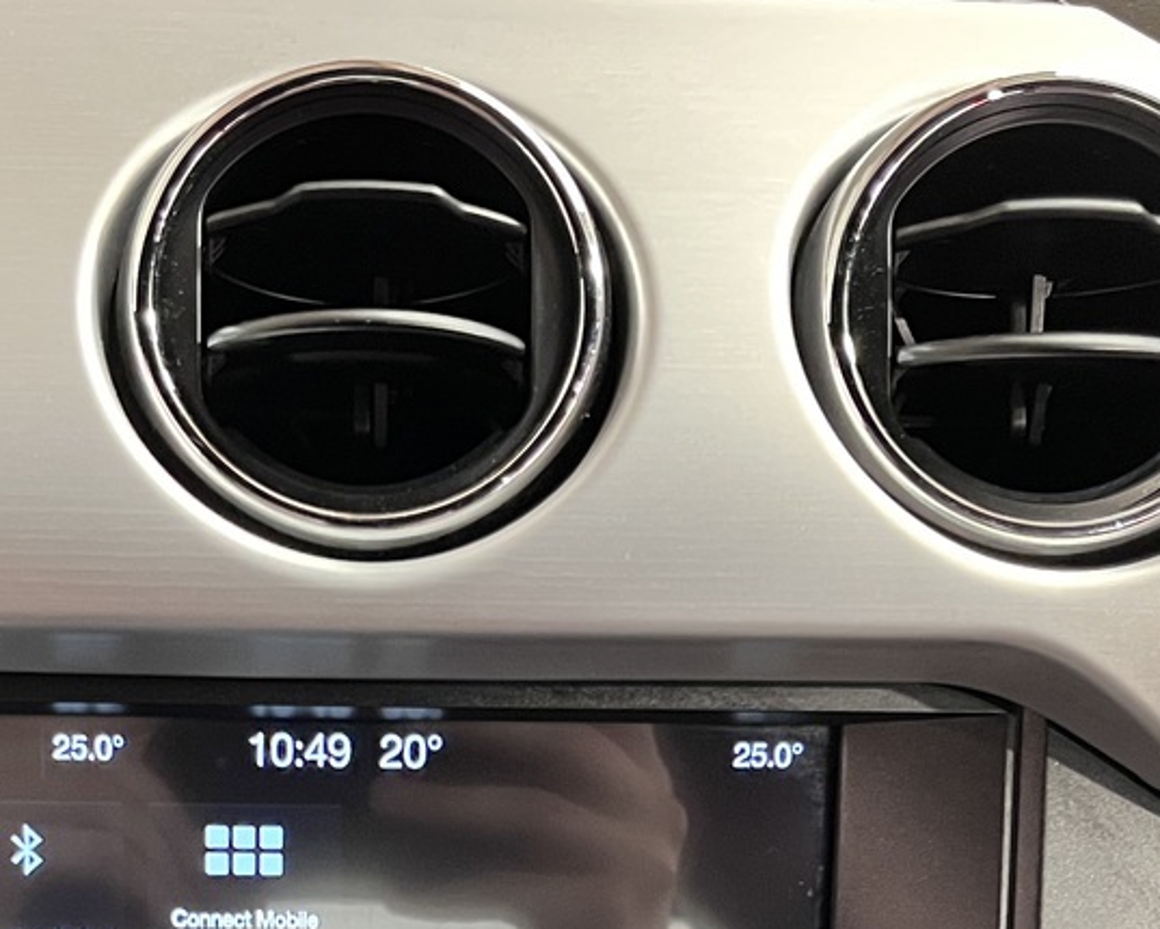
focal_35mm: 68
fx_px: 2335
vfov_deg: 20.9
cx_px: 343
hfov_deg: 27.6
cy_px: 1123
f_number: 1.6
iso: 500
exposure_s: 1/33
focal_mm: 5.1
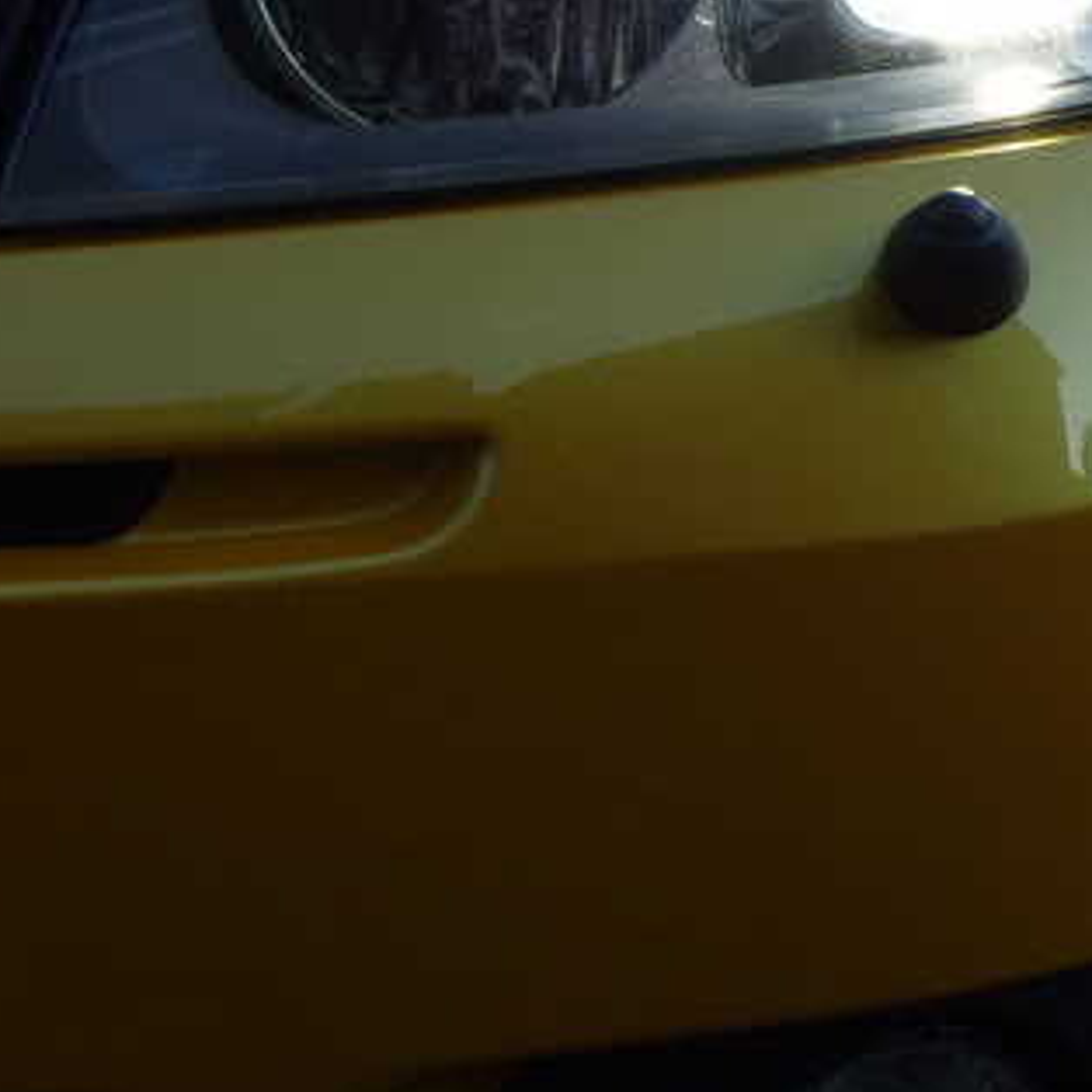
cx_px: 1169
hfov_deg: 16.7
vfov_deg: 17.0
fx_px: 3605
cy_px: 163
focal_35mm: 101
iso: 80
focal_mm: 7.8
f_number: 4.8
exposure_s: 1/250
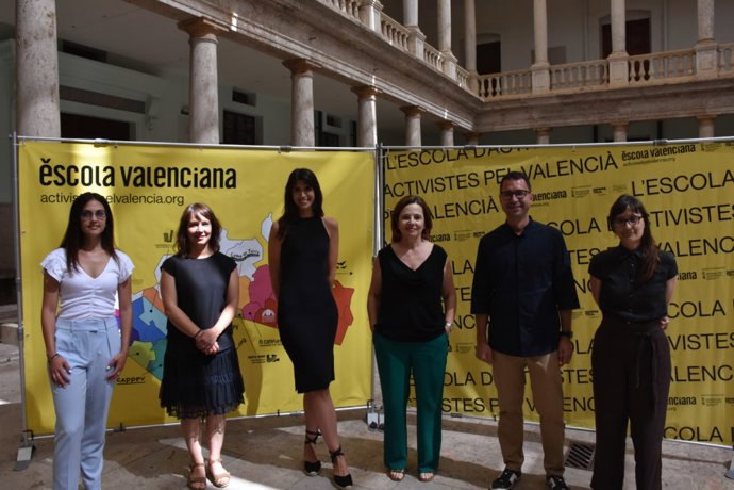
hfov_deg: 67.4
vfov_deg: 47.9
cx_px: 367
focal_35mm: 27
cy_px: 245
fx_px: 550
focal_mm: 18
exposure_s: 1/320
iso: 800
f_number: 8
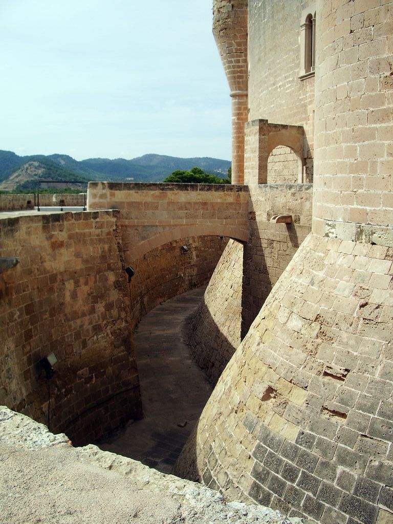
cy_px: 262
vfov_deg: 52.6
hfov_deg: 40.7
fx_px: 530
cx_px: 196
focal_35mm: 35
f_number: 4.3
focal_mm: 5.8
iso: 50
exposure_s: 1/640
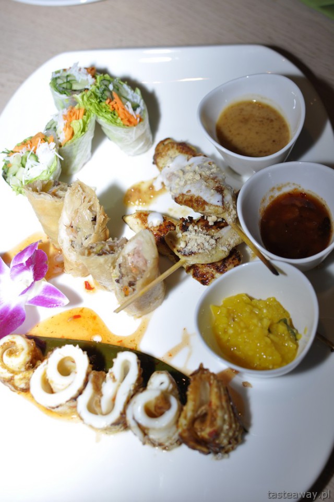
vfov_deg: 37.9
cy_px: 251
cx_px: 167
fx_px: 732
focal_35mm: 52
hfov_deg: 25.7
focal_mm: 35
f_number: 4
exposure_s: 1/60
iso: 200
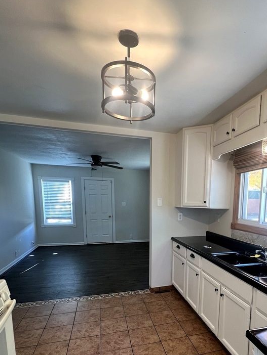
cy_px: 235
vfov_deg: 79.2
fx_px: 206
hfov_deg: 64.7
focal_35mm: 20
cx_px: 172
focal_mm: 1.57
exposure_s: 1/120
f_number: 1.8
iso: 200
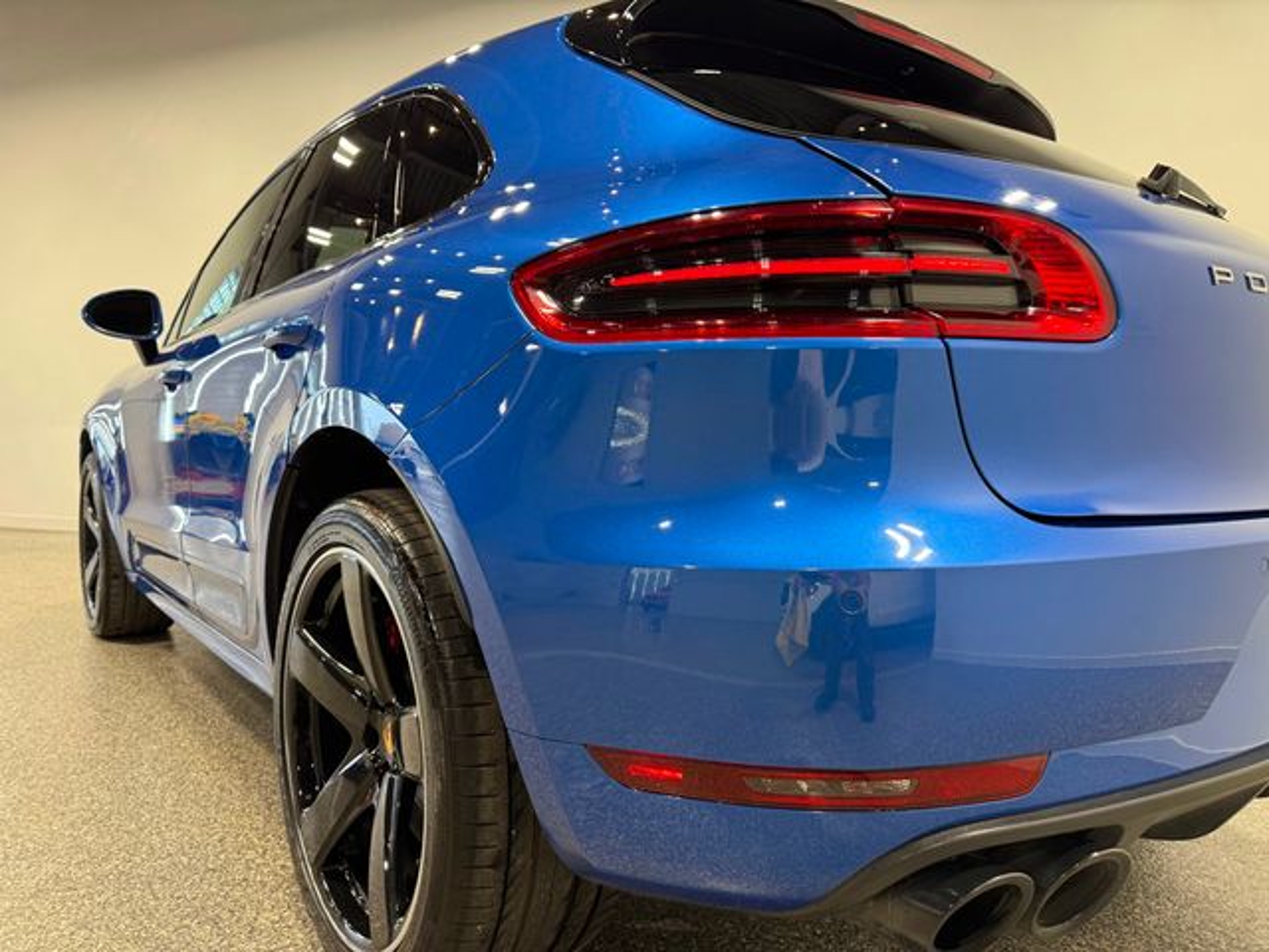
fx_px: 880
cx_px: 634
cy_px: 476
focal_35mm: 24
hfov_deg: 71.6
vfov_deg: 56.8
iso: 125
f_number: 1.78
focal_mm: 6.76
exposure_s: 1/124
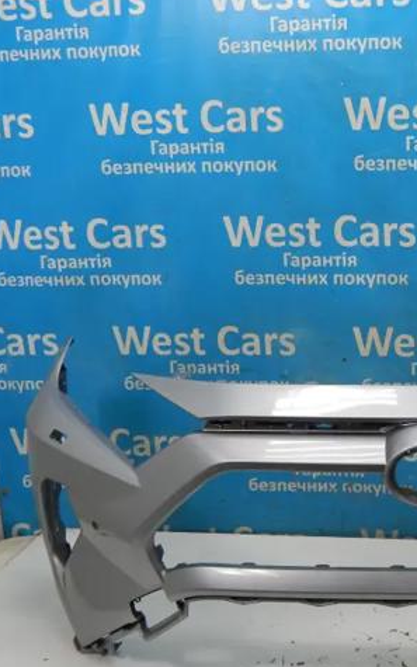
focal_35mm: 50
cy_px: 336
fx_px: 909
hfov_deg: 24.4
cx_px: 442
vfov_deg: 40.3
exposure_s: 1/125
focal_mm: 6.1
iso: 400
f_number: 3.3
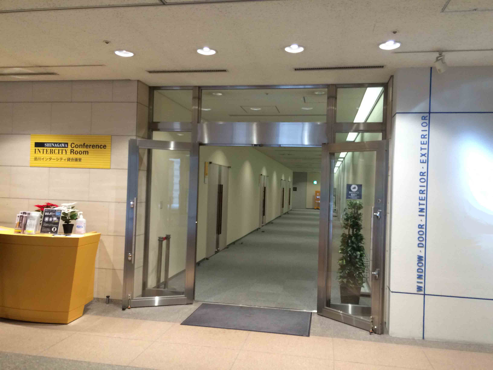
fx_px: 413
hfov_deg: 61.7
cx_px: 246
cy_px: 185
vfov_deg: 48.2
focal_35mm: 29
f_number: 2.2
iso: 125
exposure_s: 1/30
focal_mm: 4.15
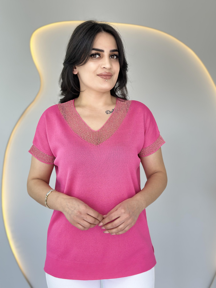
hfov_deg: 30.3
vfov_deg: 39.7
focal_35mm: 48
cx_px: 108
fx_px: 399
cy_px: 144
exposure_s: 1/107
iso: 64
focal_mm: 6.86
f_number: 1.78
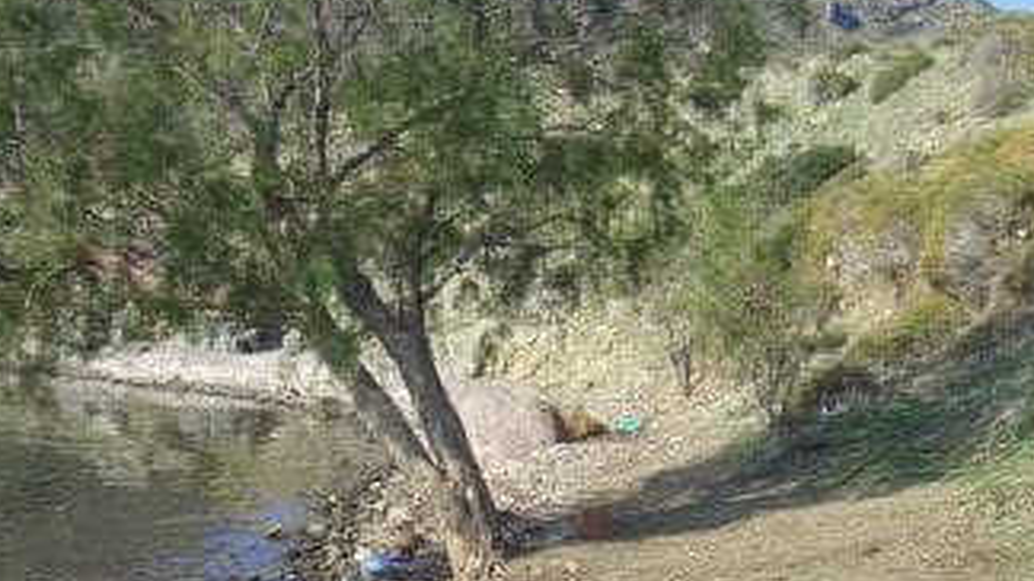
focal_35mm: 70
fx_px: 1919
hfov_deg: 30.2
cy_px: 624
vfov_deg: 16.7
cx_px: 511
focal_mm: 8
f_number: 4.8
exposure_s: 1/320
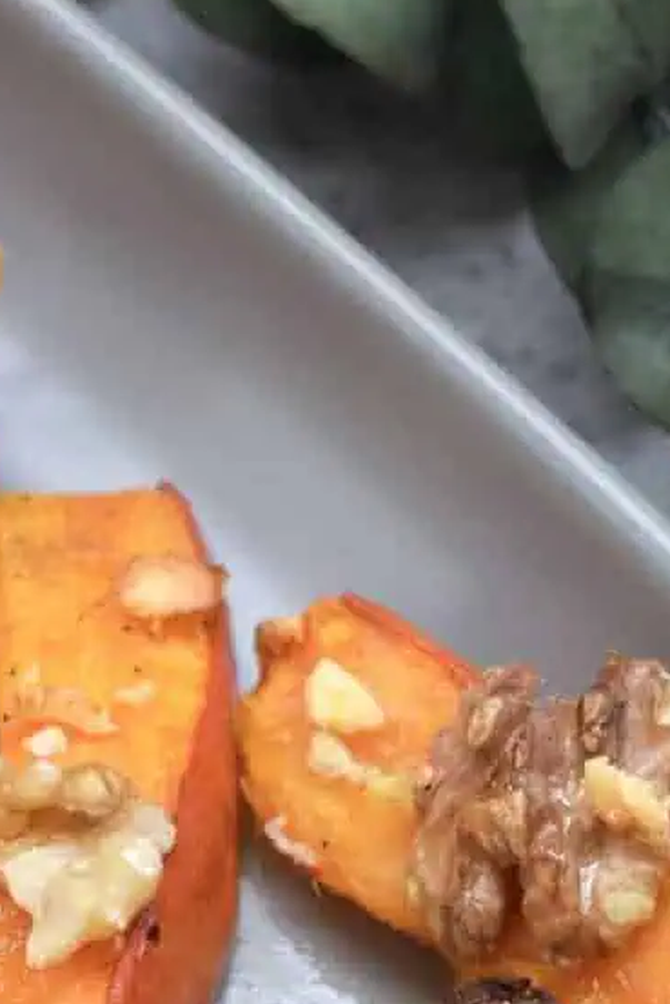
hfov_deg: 5.6
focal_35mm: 244
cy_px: 1151
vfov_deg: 8.4
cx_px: 18
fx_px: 6807
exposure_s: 1/100
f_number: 5
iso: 400
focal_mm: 50
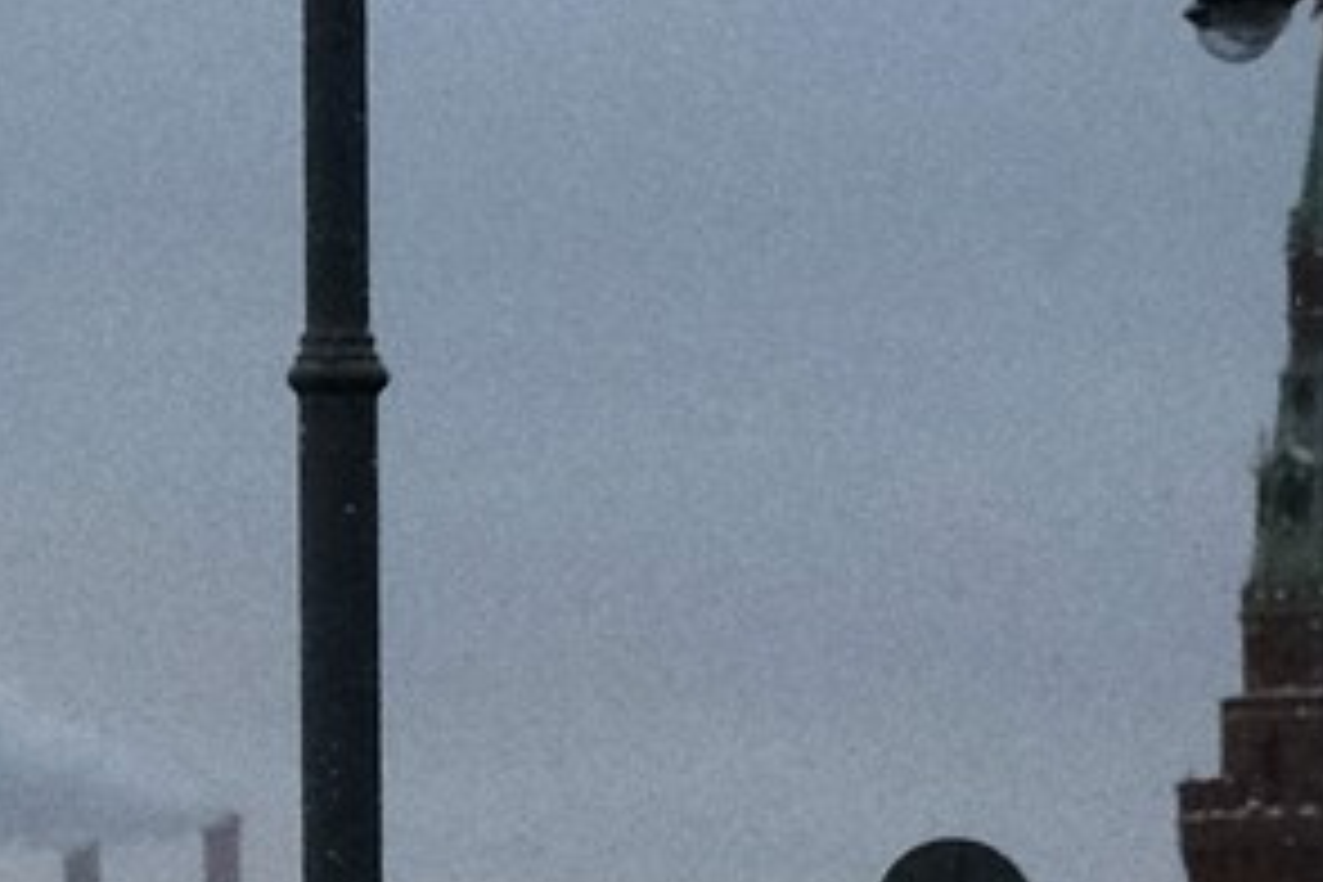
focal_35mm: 286
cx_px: -2250
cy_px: 1109
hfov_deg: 6.7
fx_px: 10510
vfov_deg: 4.8
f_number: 4.5
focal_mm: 27
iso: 1600
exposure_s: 1/900
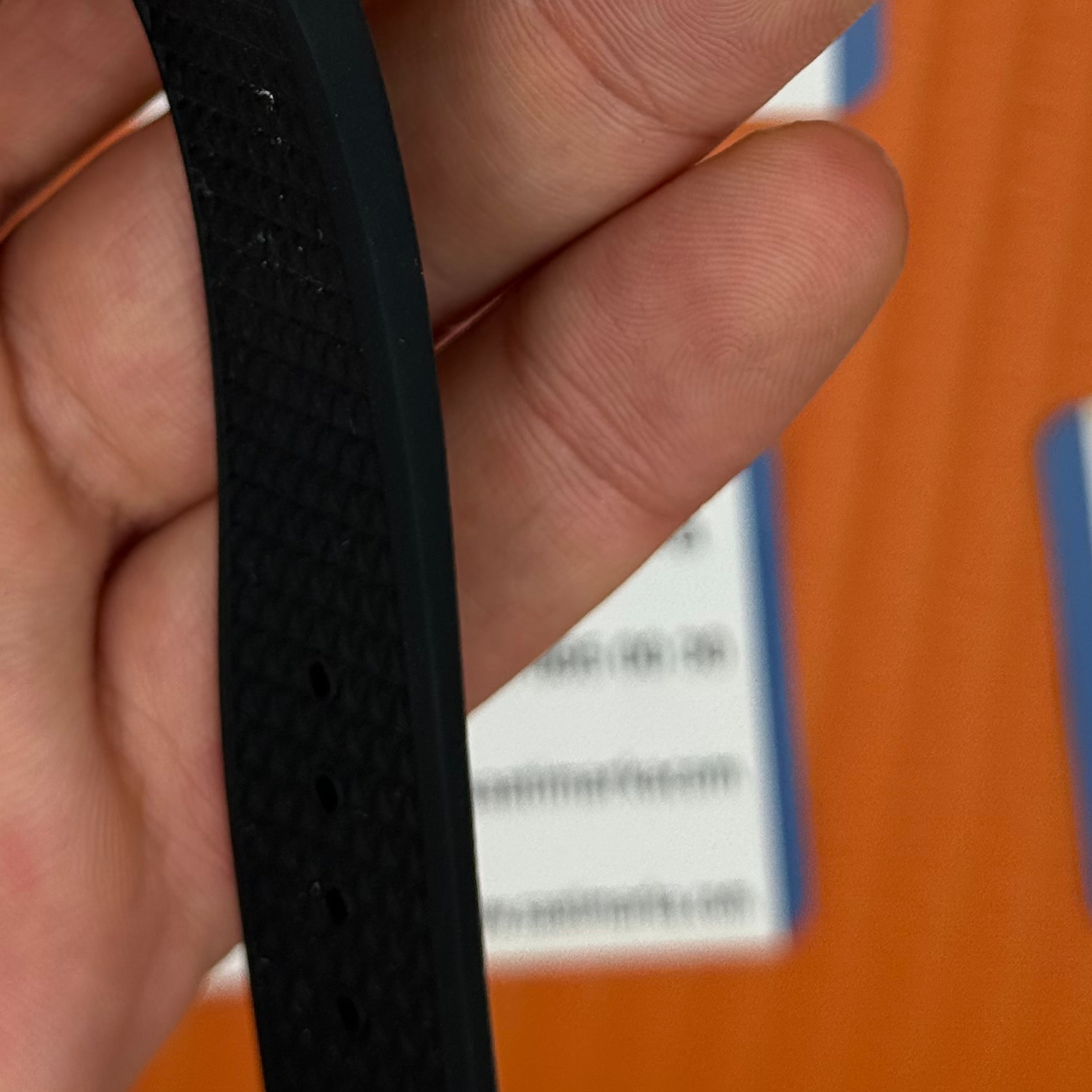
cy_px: -103
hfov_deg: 17.4
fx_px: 3569
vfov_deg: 16.9
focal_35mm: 100
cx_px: 434
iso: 80
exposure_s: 1/740
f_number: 1.78
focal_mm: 6.76
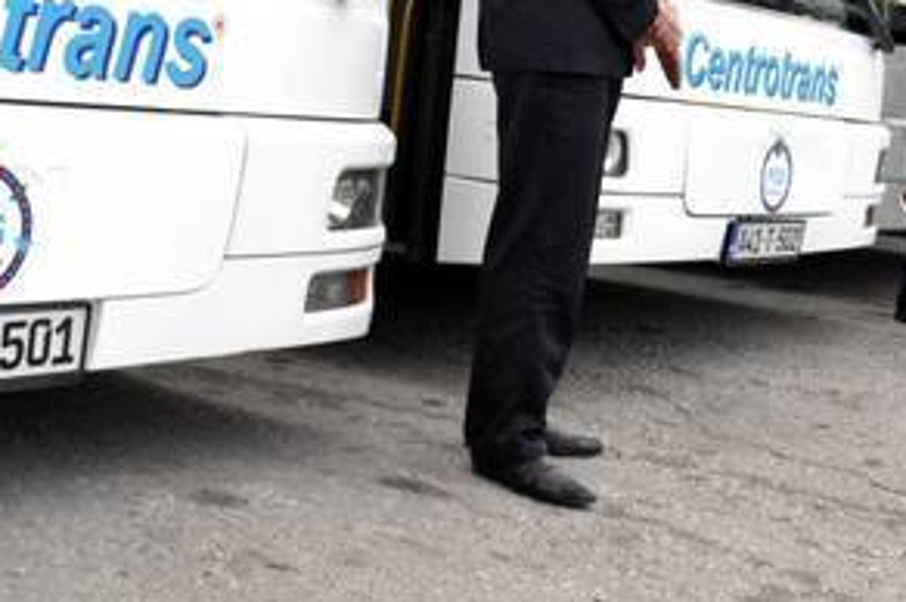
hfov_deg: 31.0
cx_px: 459
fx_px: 1634
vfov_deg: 20.3
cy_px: 28
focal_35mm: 65
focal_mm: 20
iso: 2000
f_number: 3.8
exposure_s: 1/4000
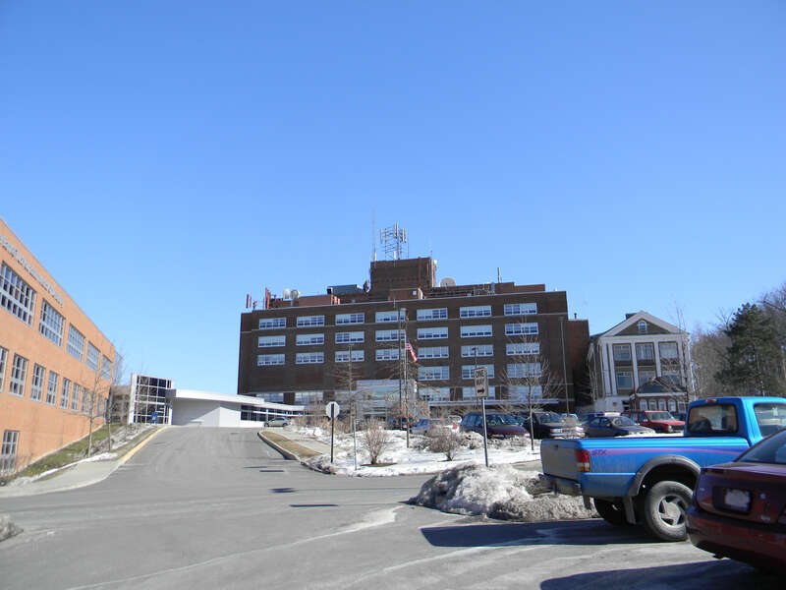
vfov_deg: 49.7
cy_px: 295
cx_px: 393
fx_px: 636
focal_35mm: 28
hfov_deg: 63.4
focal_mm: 5
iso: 80
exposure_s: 1/188
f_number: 7
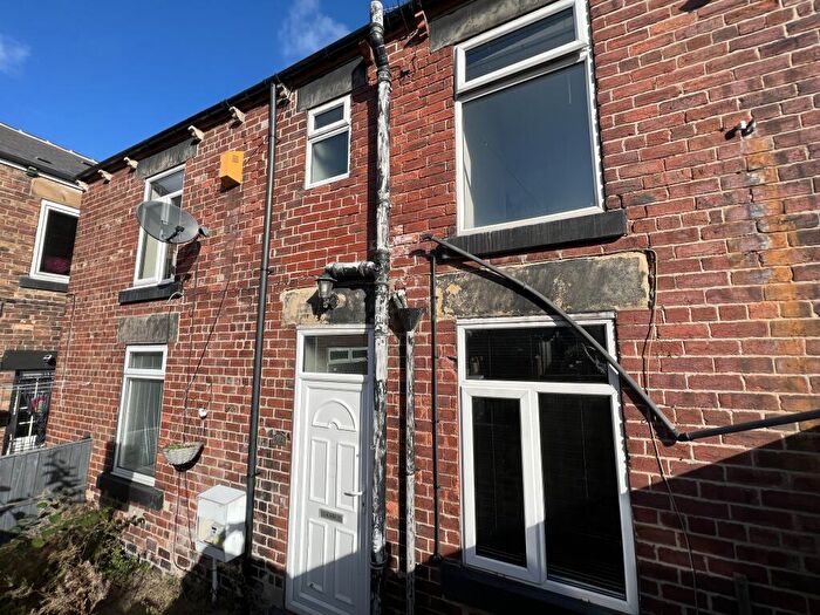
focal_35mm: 13
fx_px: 308
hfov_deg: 106.2
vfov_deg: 89.9
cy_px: 308
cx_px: 410
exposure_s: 1/1340
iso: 32
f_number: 1.8
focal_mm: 1.57
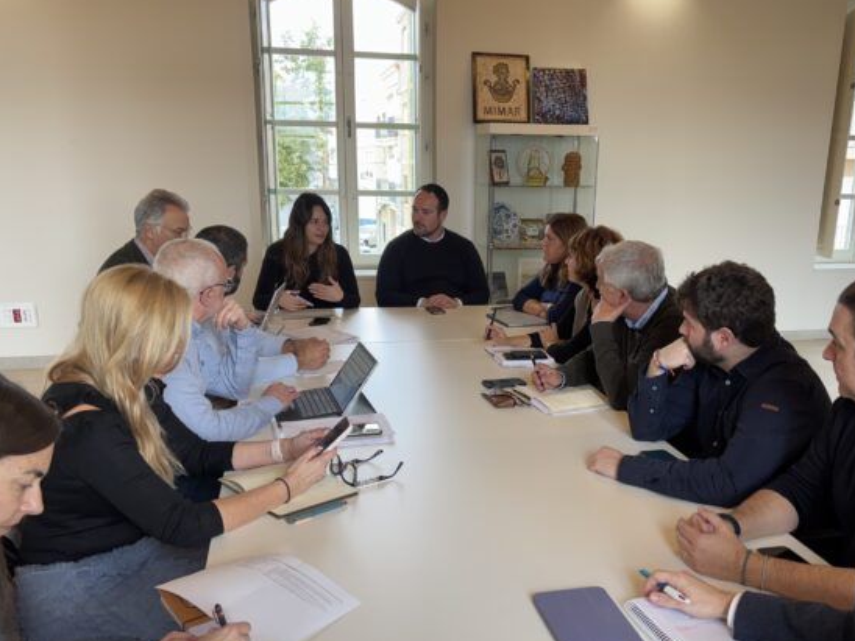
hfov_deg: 55.1
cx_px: 491
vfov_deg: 42.8
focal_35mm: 33
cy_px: 371
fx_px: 815
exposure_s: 1/100
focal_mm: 5.96
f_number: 1.6
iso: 50
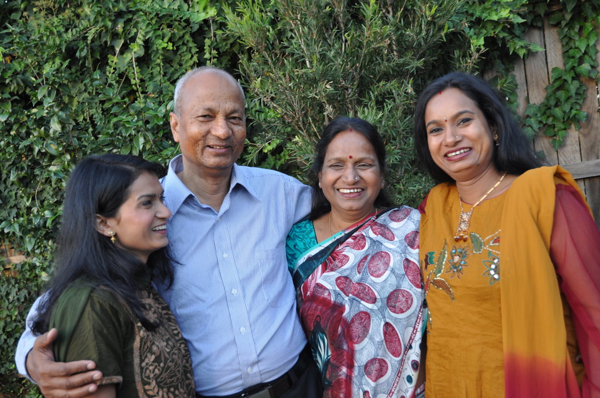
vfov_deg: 34.1
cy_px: 199
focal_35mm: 39
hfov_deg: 49.6
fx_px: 649
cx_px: 300
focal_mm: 26
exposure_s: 1/100
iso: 400
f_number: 5
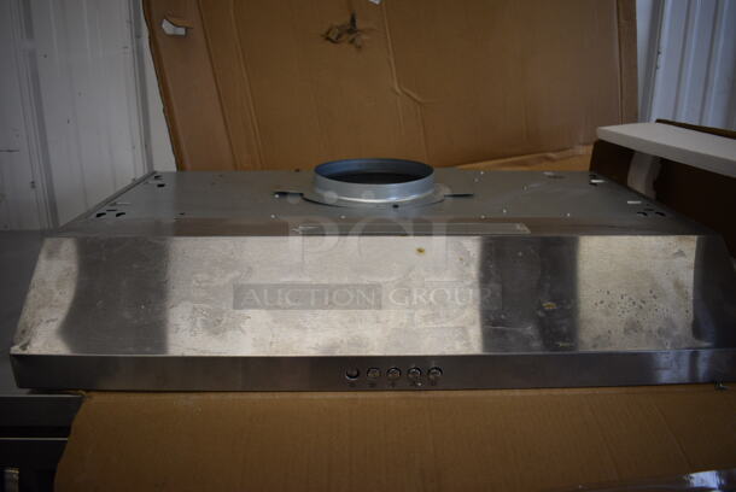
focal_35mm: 27
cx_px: 368
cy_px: 246
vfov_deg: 48.0
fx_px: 553
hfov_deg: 67.3
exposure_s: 1/250
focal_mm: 18
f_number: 3.5
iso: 560
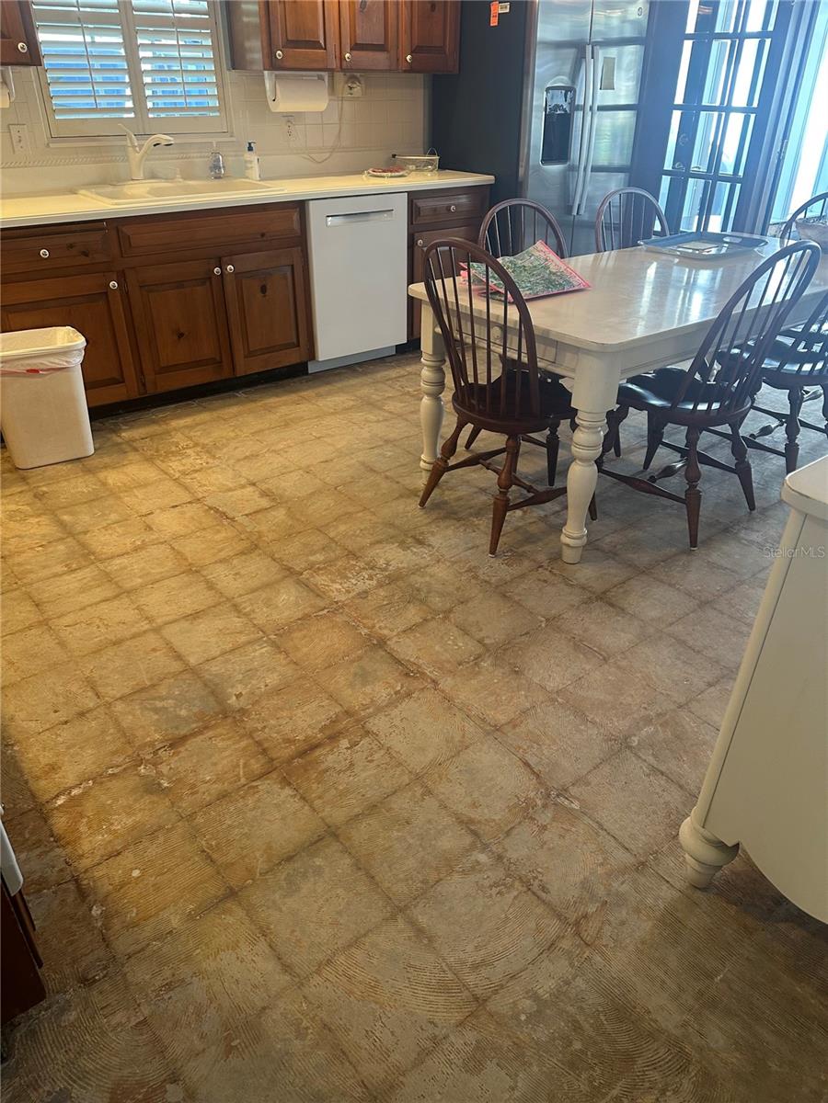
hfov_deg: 56.8
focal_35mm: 24
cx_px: 414
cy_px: 552
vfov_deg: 71.6
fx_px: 765
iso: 200
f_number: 1.78
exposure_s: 1/60
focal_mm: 6.86
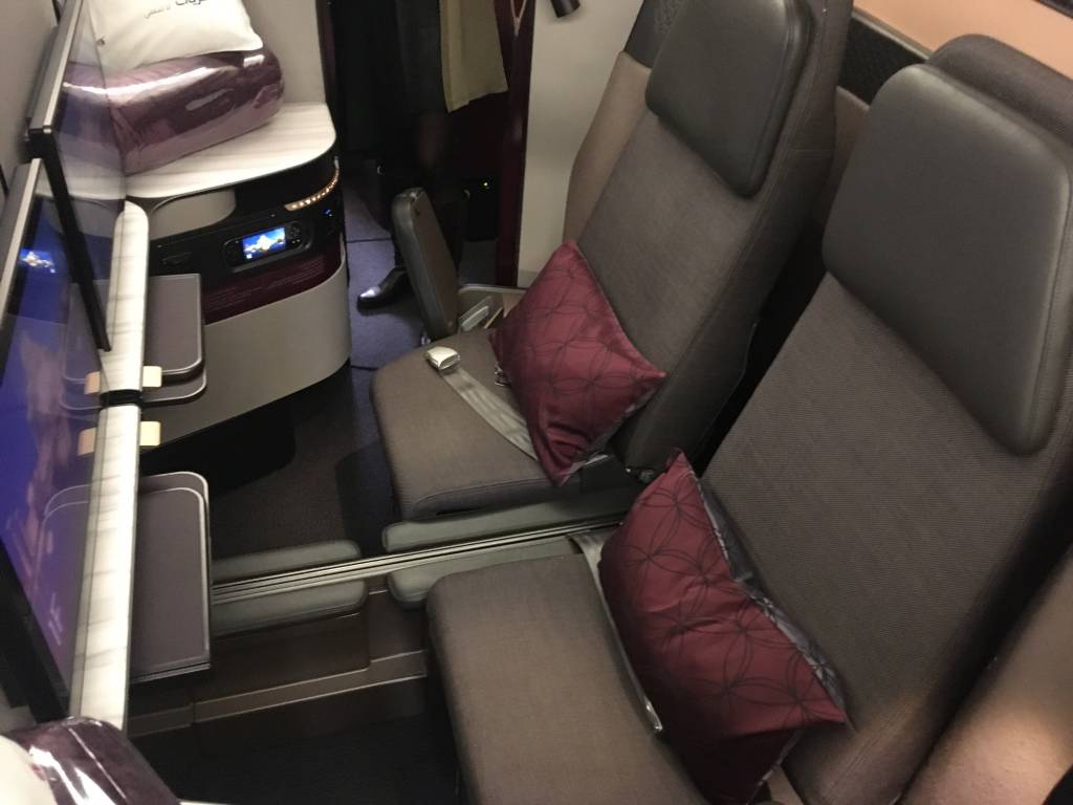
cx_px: 536
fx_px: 899
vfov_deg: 48.2
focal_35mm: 29
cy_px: 402
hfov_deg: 61.7
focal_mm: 4.15
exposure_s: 1/17
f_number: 2.2
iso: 320
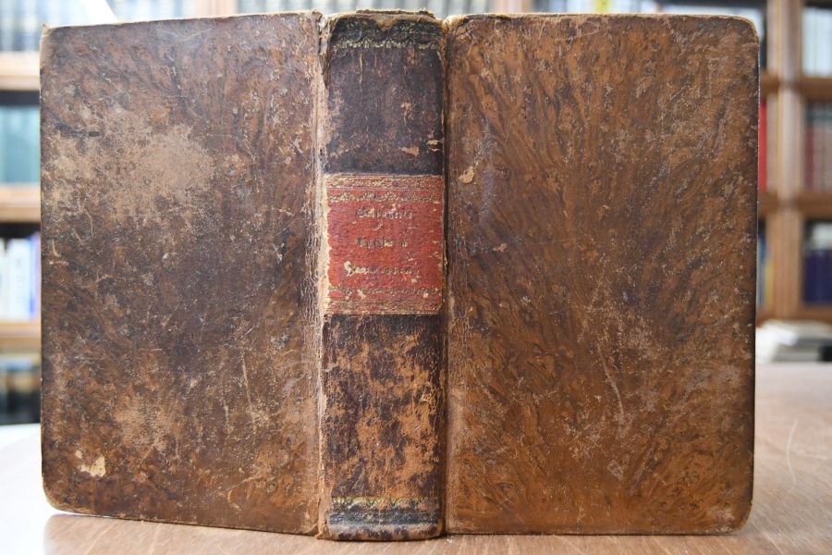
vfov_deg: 29.9
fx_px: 1040
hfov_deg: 43.6
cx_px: 416
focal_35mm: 45
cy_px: 278
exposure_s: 1/60
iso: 4000
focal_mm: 30
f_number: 4.2
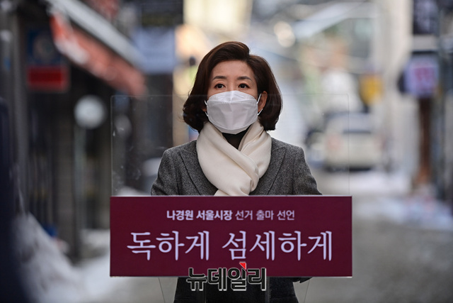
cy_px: 152
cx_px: 226
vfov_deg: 8.3
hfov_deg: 12.4
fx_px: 2077
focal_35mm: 165
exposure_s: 1/1000
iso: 400
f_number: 2.8
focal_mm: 165
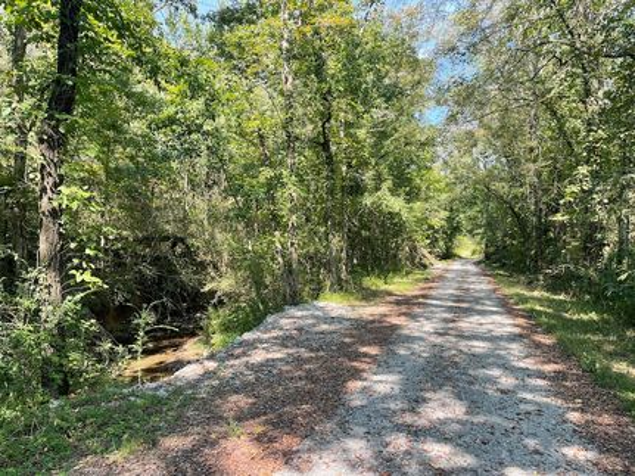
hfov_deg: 69.4
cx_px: 318
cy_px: 238
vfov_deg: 54.9
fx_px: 458
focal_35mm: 25
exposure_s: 1/304
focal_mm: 5.1
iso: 32
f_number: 1.6
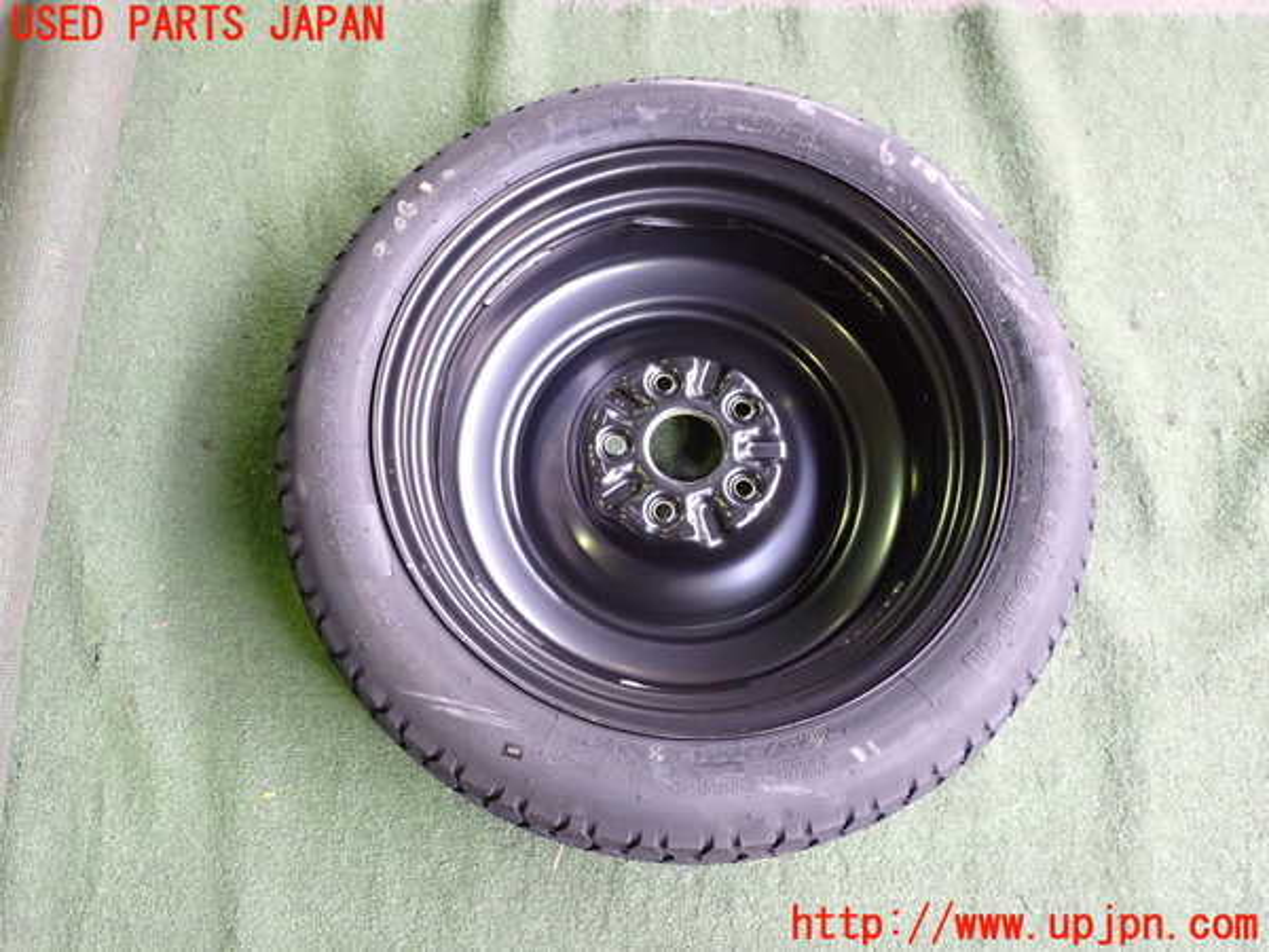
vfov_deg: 46.8
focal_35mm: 30
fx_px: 1100
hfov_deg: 60.0
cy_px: 476
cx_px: 634
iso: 400
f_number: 2.3
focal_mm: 5.4
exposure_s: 1/30
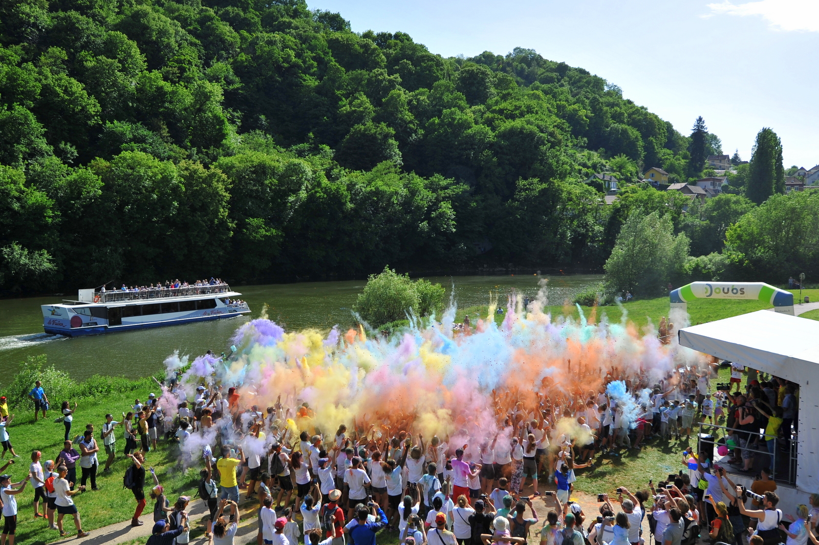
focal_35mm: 24
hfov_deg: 73.8
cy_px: 272
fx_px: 546
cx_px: 410
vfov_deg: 53.1
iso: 200
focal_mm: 24
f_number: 6.3
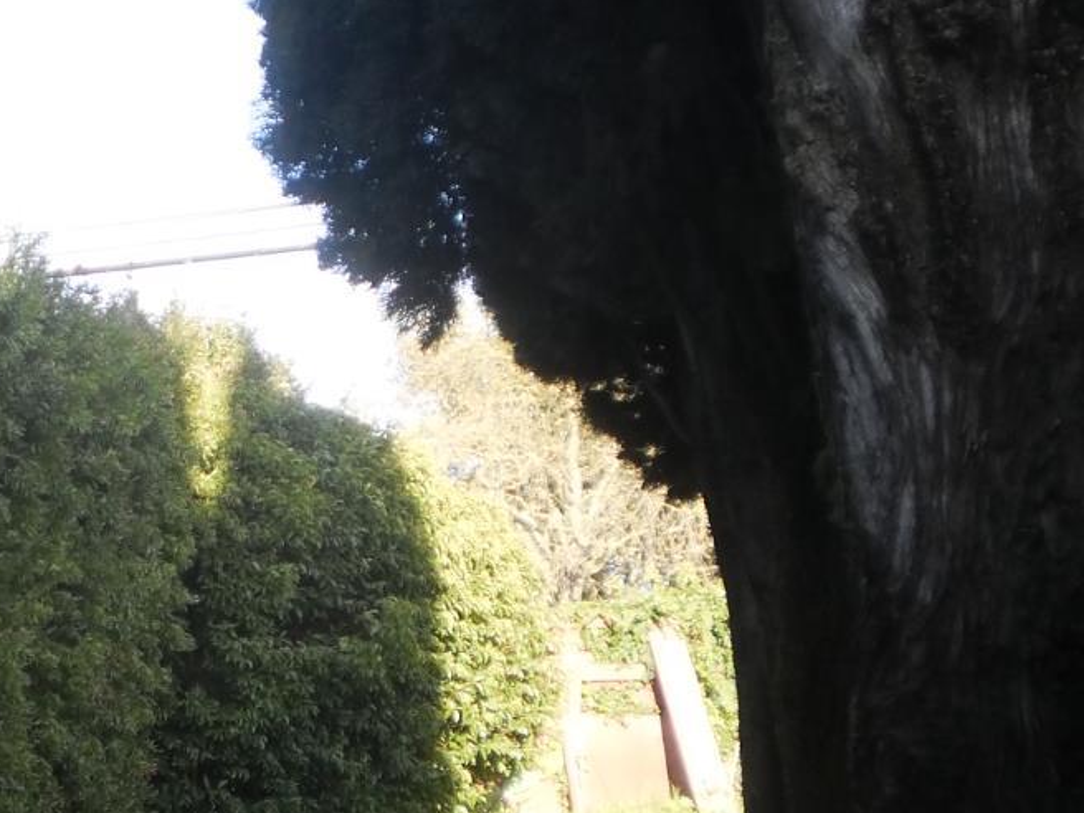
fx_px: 3006
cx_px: 23
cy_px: 526
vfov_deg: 15.4
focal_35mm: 96
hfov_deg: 19.9
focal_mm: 7.4
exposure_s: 1/125
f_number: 3.5
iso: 100
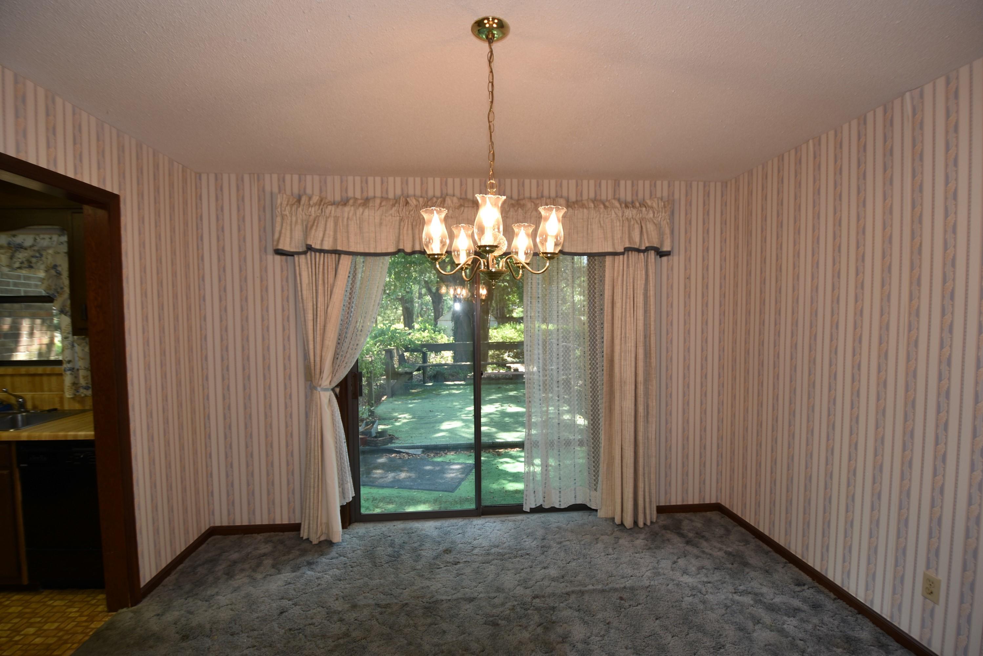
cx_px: 492
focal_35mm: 15
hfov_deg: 100.4
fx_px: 410
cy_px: 328
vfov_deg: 77.4
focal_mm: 10
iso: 220
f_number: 4
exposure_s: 1/60
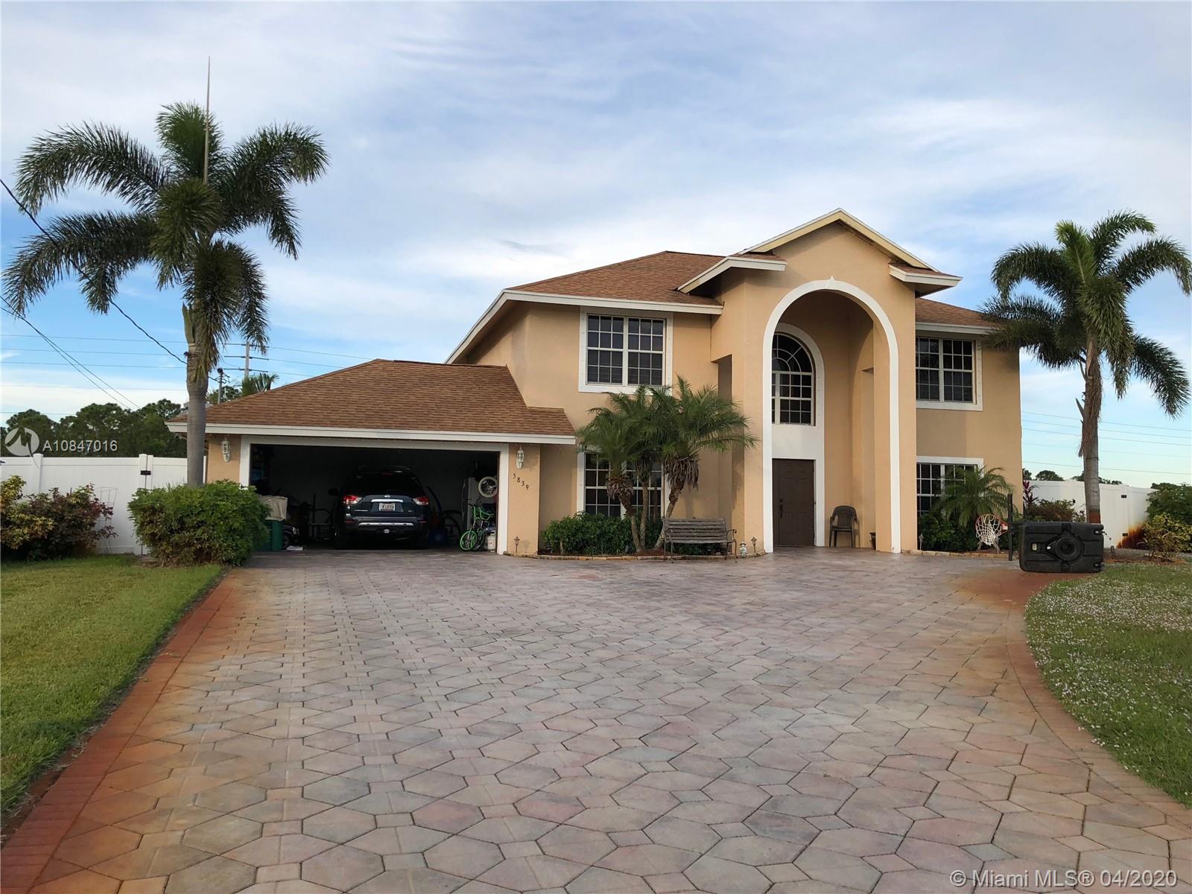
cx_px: 596
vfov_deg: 49.7
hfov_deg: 63.4
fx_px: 964
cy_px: 447
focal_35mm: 28
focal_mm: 3.99
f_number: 1.8
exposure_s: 1/783
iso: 20
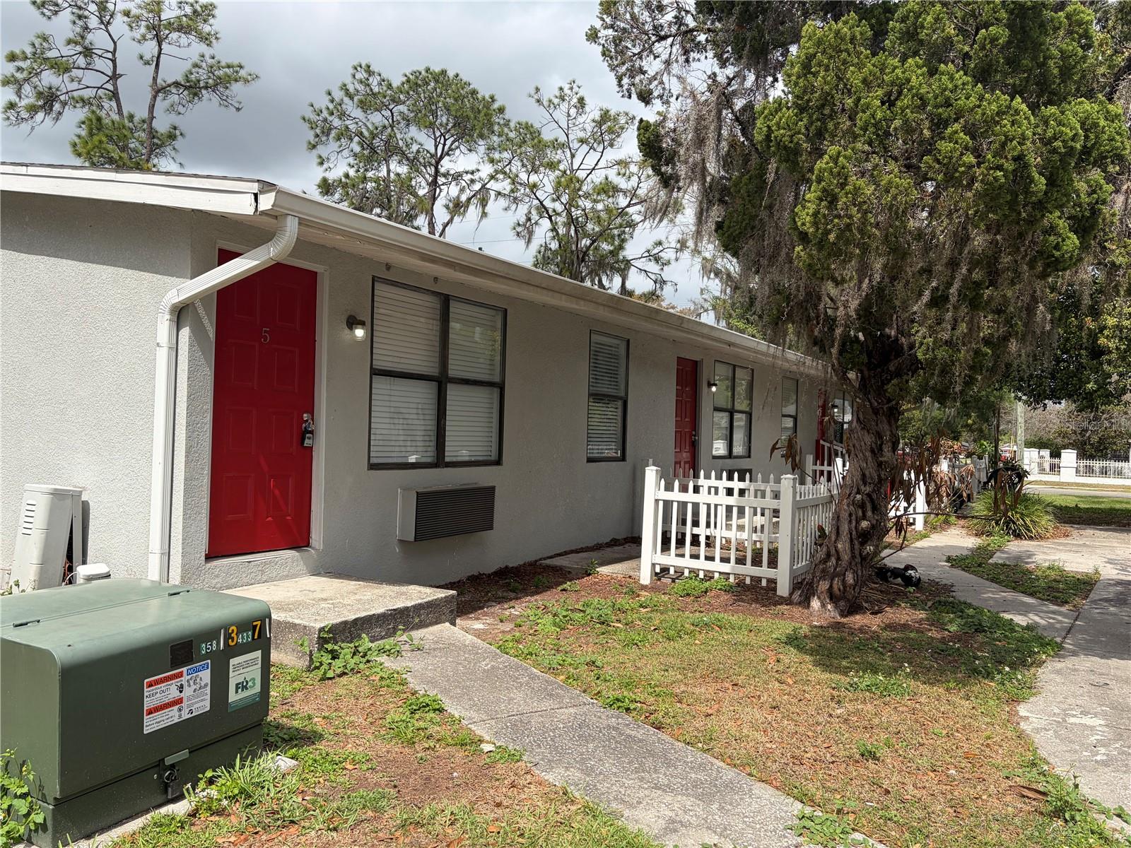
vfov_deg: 53.1
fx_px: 849
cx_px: 566
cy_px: 424
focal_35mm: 26
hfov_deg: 67.3
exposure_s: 1/3448
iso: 50
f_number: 1.6
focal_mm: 5.96
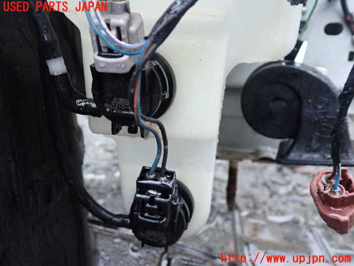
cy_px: 133
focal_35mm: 30
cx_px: 177
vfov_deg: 46.8
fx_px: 307
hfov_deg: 60.0
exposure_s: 1/30
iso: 320
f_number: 2.3
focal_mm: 5.4
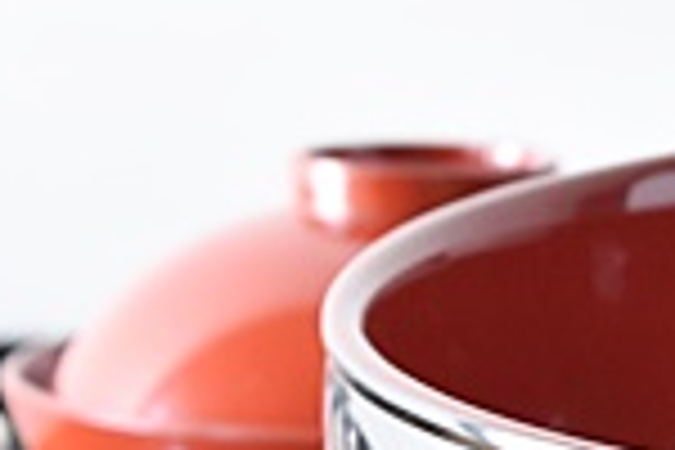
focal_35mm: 440
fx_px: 8243
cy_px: 556
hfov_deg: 4.6
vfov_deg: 3.1
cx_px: 1377
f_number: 6.3
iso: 800
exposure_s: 1/4
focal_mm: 55
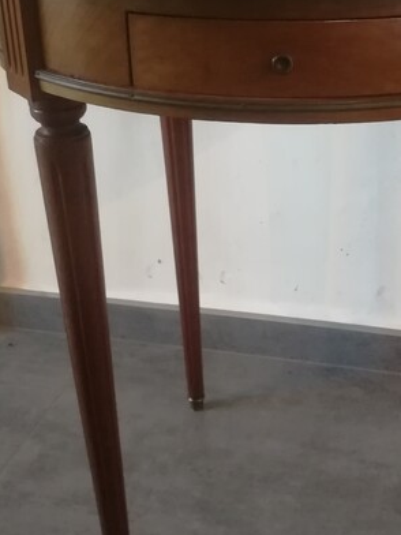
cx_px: 297
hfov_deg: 27.2
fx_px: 819
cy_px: 171
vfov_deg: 35.7
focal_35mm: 53
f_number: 2.2
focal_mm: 3.83
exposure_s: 1/25
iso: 500
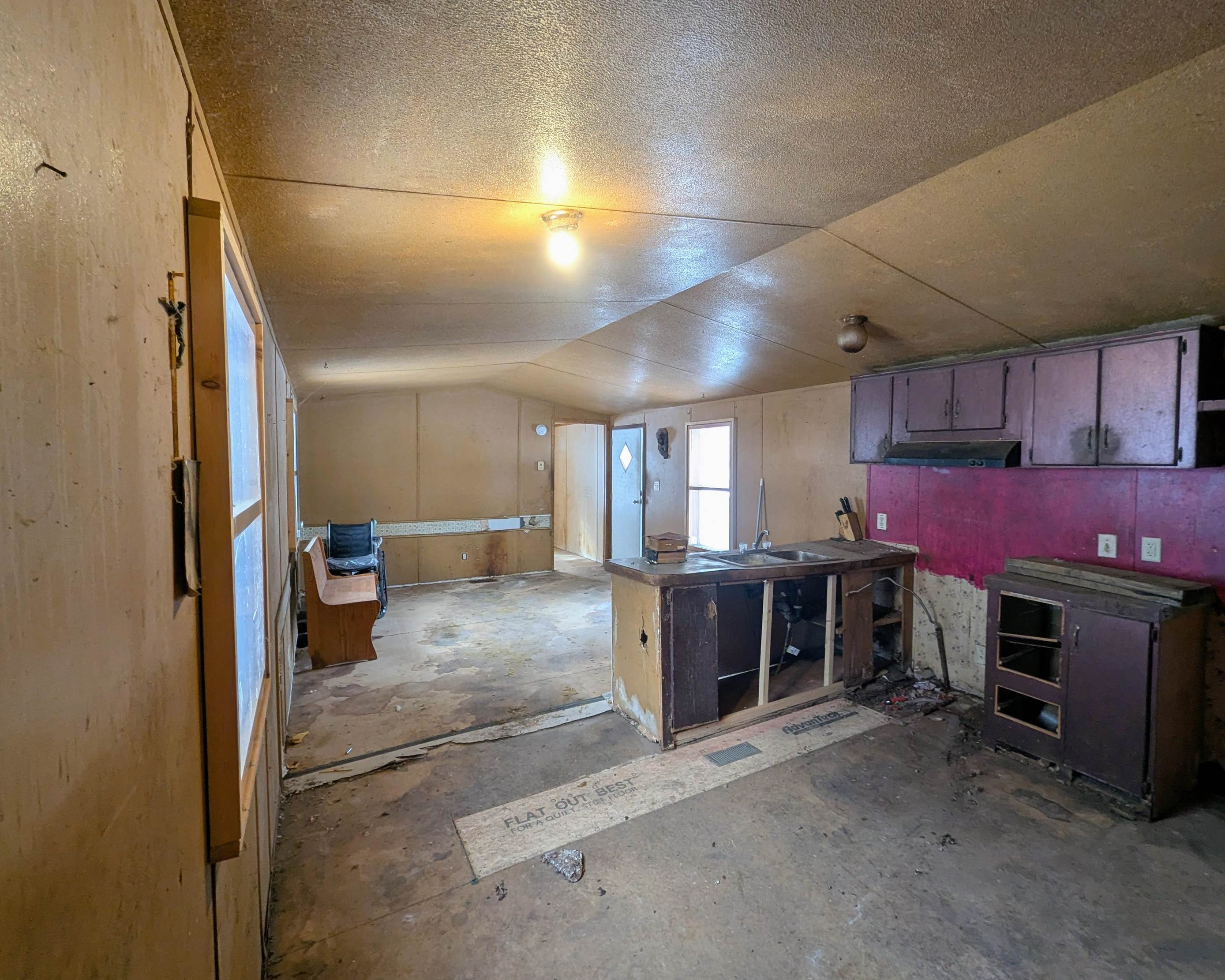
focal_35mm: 14
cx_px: 652
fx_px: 508
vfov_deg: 88.0
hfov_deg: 100.6
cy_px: 474
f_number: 2.2
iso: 63
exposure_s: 1/24
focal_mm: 1.95
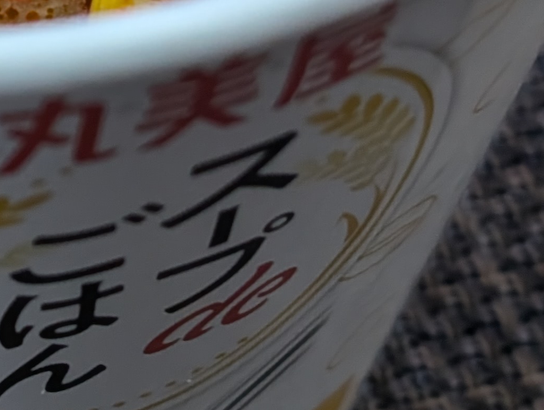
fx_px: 3037
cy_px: 93
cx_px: -200
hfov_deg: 10.0
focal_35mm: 193
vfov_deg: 7.7
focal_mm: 6.9
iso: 193
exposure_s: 1/49.2
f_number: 1.68
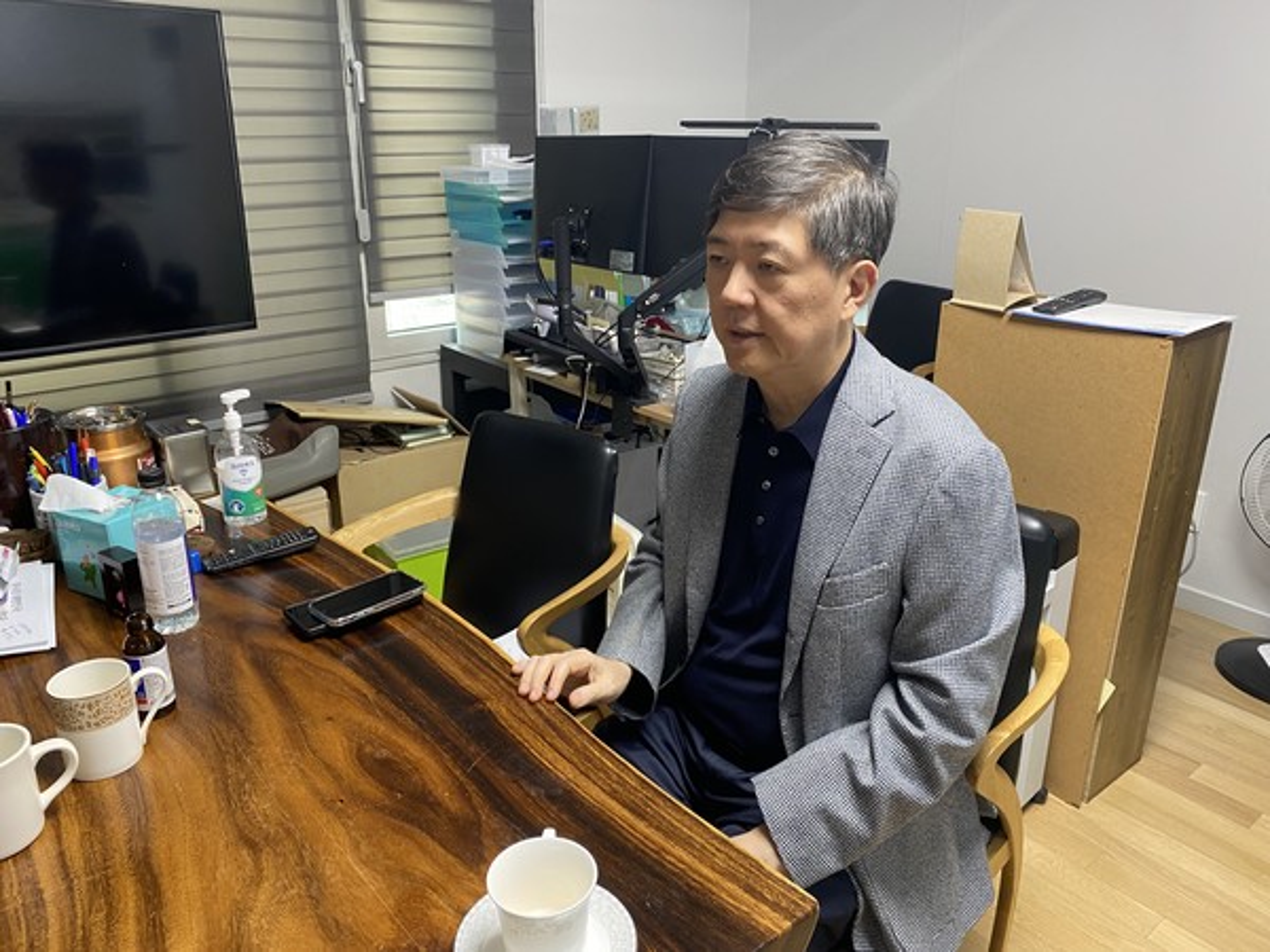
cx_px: 635
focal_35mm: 26
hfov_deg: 67.3
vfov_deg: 53.1
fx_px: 954
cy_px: 476
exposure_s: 1/60
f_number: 1.8
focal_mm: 4.25
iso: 160
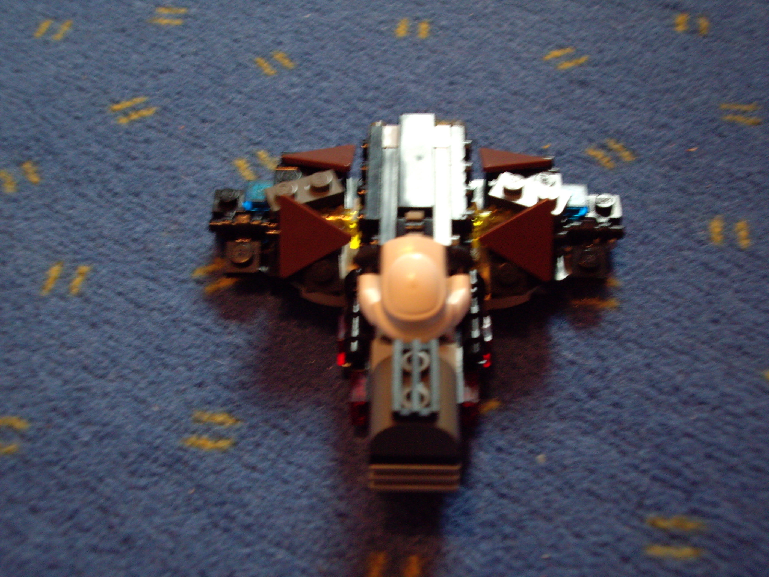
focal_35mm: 55
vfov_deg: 26.6
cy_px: 288
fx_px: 1222
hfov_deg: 34.9
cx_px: 384
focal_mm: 9
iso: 200
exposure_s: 1/8
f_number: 3.3
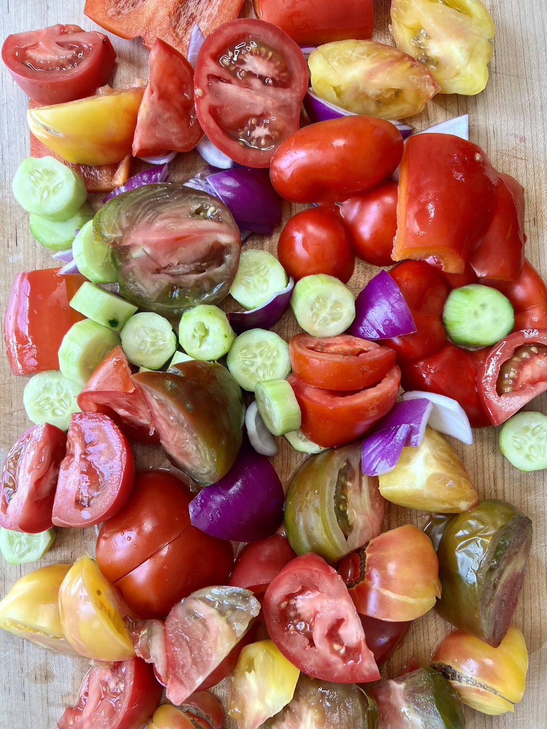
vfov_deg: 67.3
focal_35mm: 26
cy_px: 364
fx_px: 548
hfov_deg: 53.1
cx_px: 274
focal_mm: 5.7
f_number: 1.5
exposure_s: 1/121
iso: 64
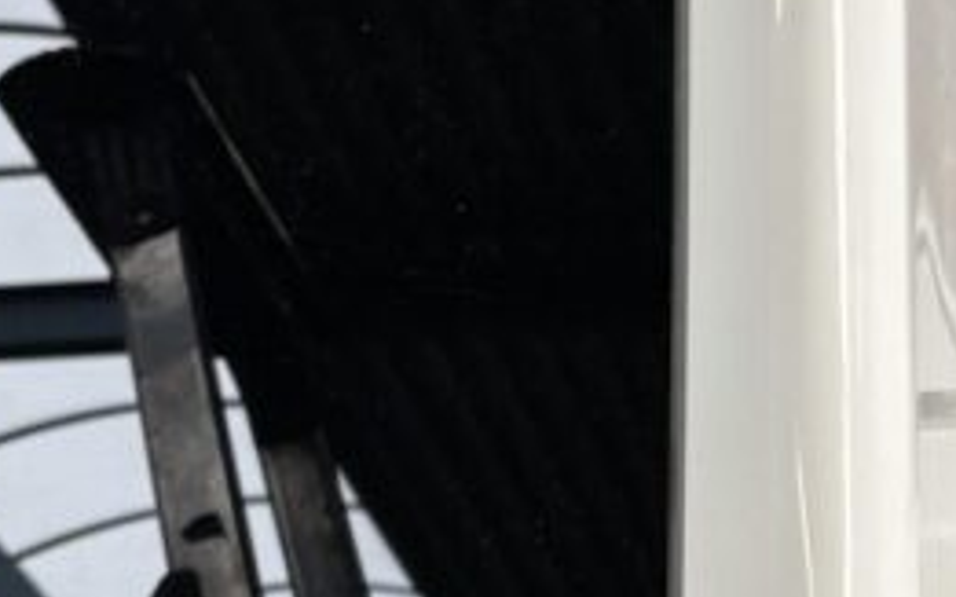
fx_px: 2813
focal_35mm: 108
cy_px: 450
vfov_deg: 12.1
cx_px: 1062
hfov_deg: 18.5
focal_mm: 5.96
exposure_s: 1/121
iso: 125
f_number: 1.6
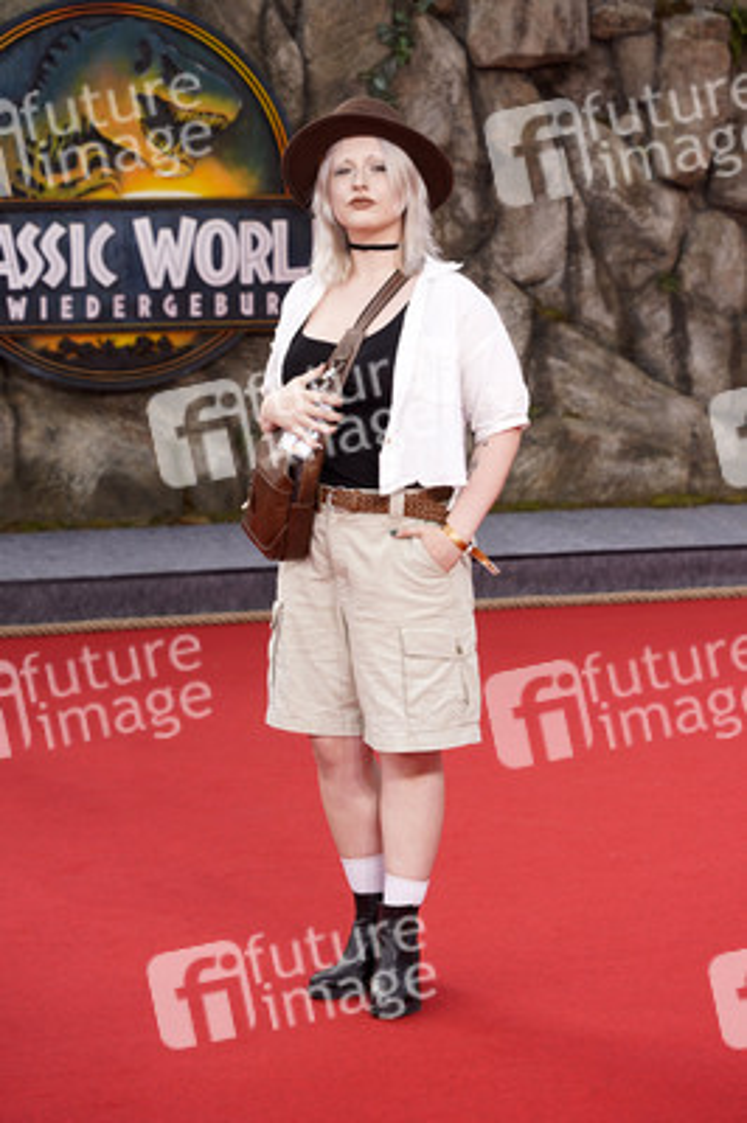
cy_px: 562
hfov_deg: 14.8
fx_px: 2868
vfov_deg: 22.2
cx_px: 374
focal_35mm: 92
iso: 100
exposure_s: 1/160
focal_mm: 92
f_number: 5.6
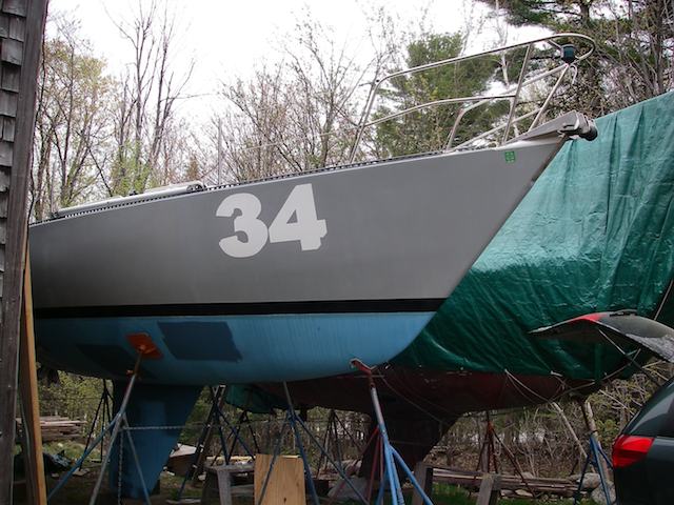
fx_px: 740
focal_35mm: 38
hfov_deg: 49.0
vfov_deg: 37.7
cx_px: 337
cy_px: 252
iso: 64
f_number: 3.3
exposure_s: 1/80
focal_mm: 6.3
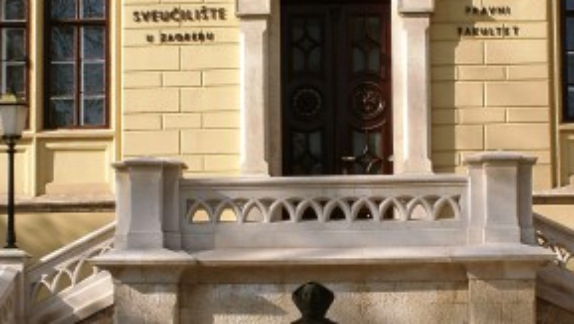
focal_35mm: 111
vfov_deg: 10.9
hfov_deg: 19.3
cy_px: 251
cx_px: 316
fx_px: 1691
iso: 100
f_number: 13
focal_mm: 30
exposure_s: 1/100
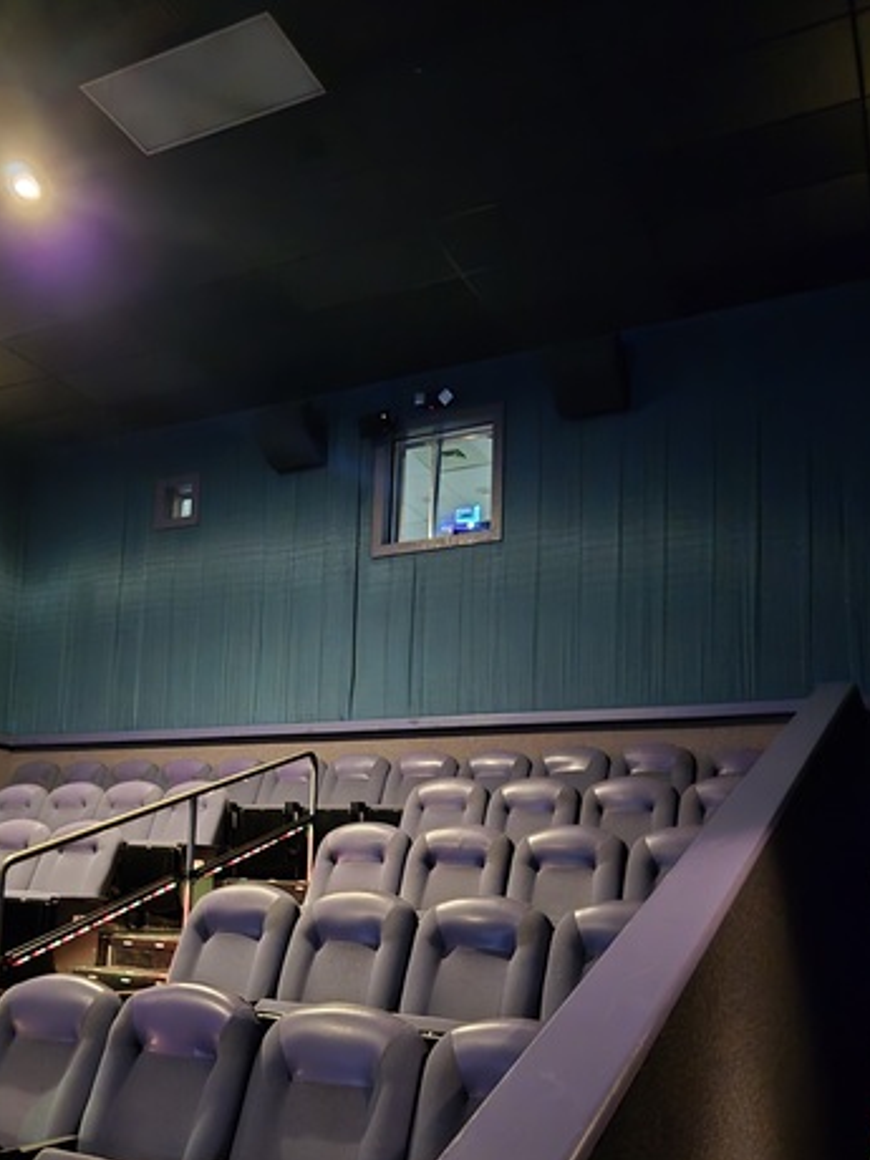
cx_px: 340
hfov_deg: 43.9
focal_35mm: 32
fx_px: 1072
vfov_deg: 55.7
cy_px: 764
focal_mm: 5.4
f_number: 1.8
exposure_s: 1/13.4
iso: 3200
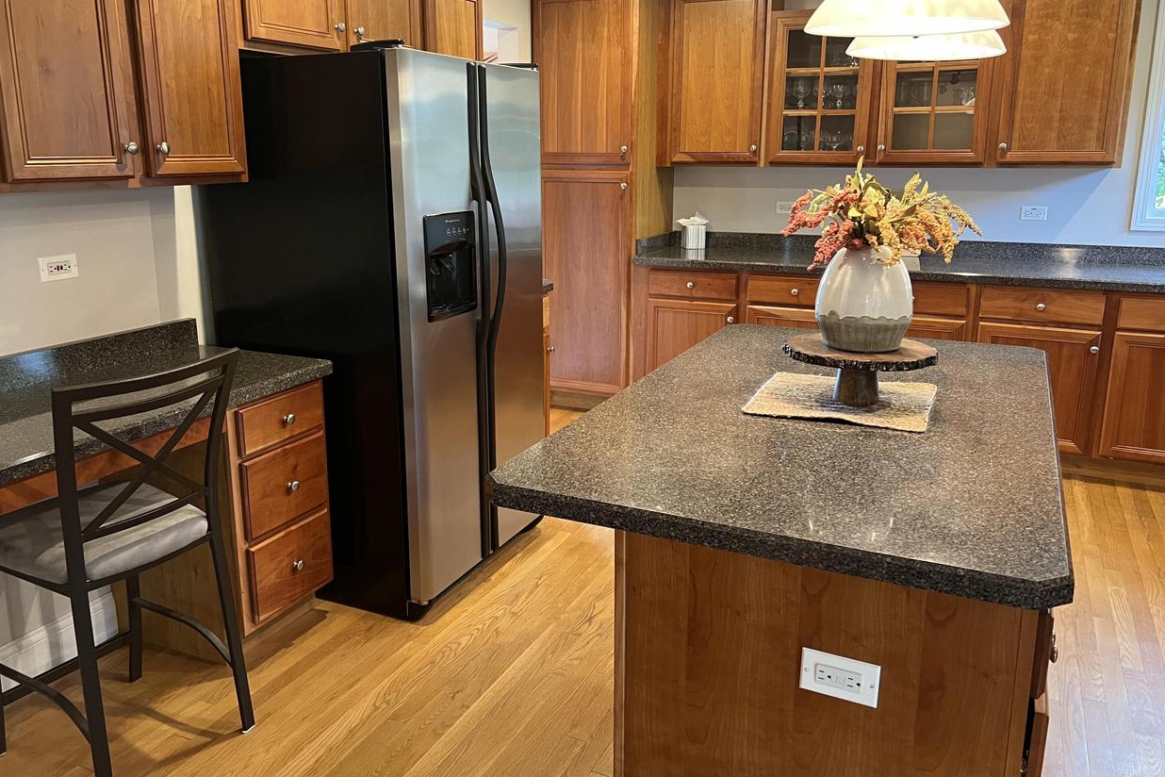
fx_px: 906
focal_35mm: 28
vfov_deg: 46.3
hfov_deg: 65.5
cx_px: 571
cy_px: 341
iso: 400
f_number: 1.5
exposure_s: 1/60
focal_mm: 5.7
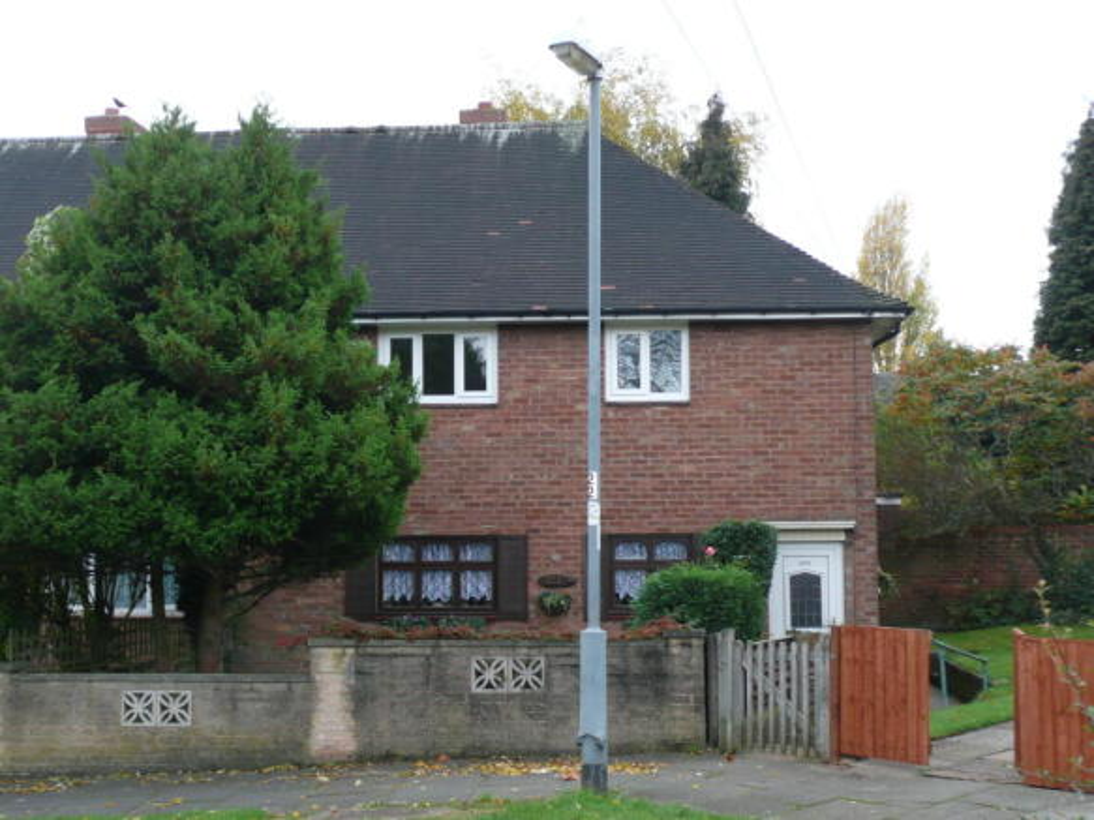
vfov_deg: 32.2
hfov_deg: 42.1
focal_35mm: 45
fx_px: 1422
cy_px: 410
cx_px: 547
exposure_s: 1/60
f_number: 4.1
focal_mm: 7.3
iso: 100
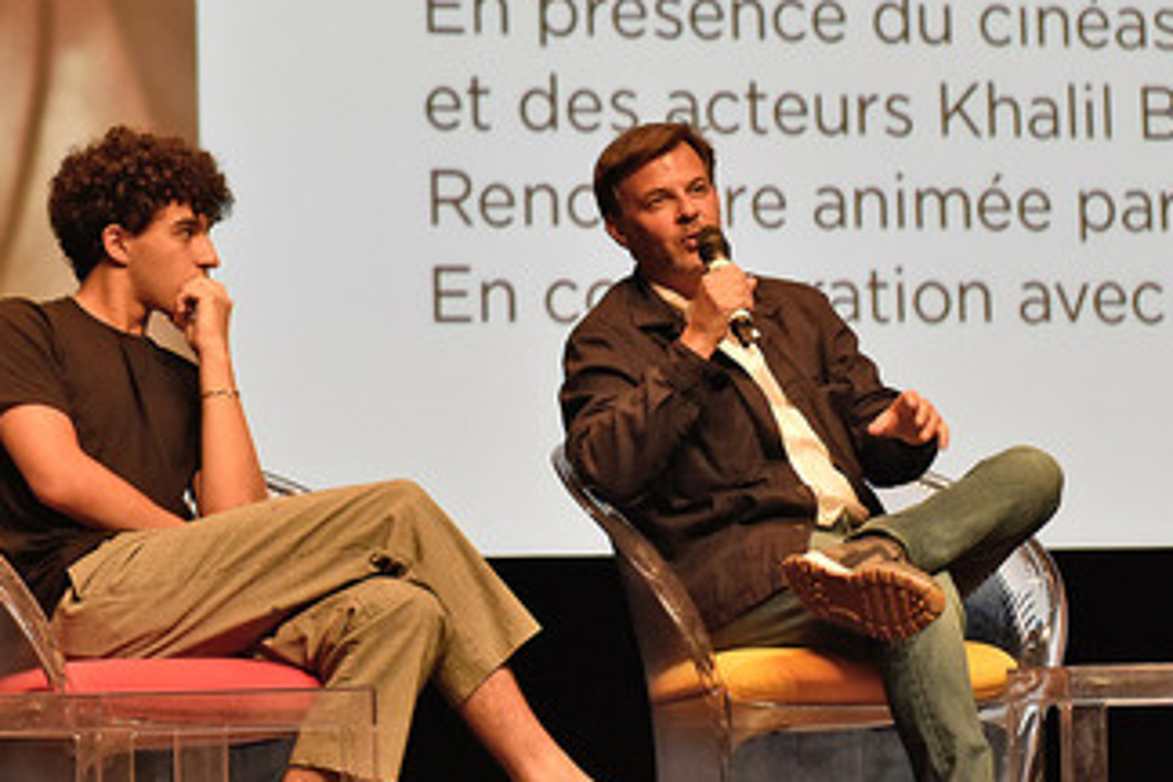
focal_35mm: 157
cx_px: 543
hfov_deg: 13.1
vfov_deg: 8.7
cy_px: 358
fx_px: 5115
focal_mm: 70
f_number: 3.5
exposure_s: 1/160
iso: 1600
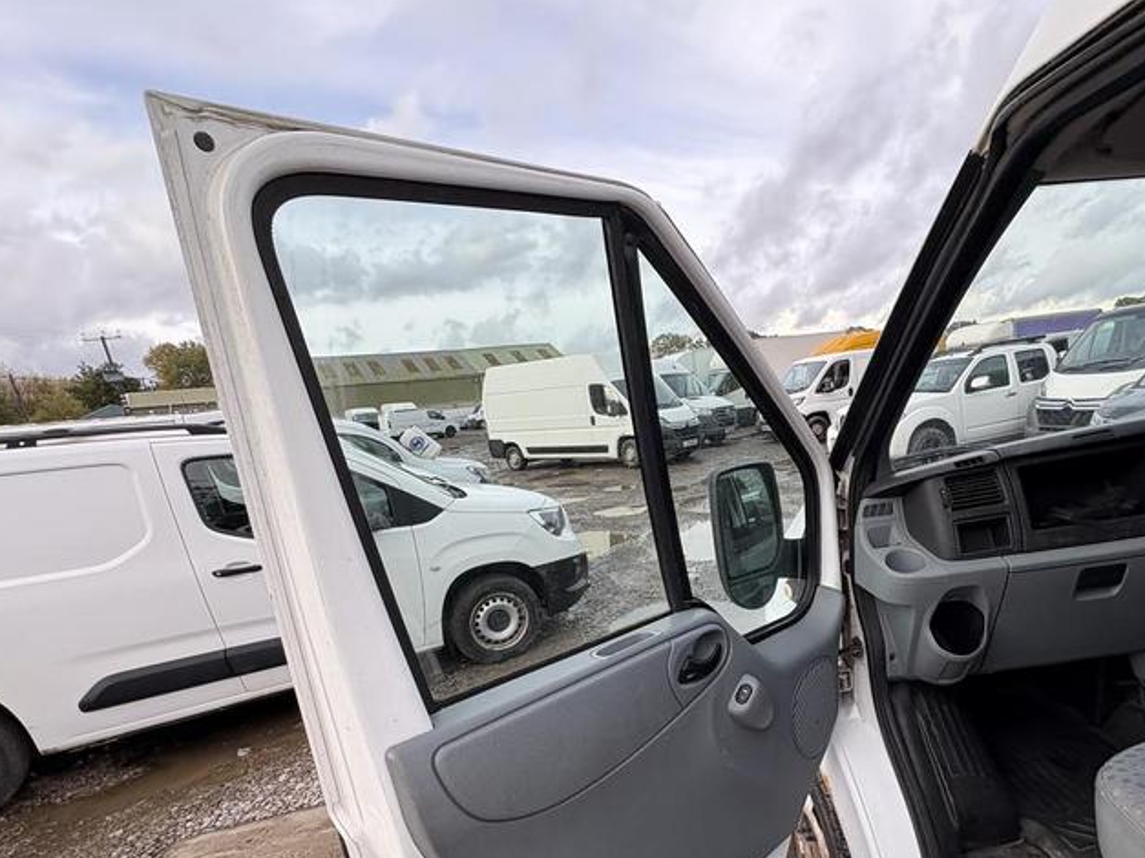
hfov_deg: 81.0
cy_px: 571
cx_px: 676
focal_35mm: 20
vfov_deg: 64.3
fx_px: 661
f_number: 2.2
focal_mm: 2.22
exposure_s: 1/261
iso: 40
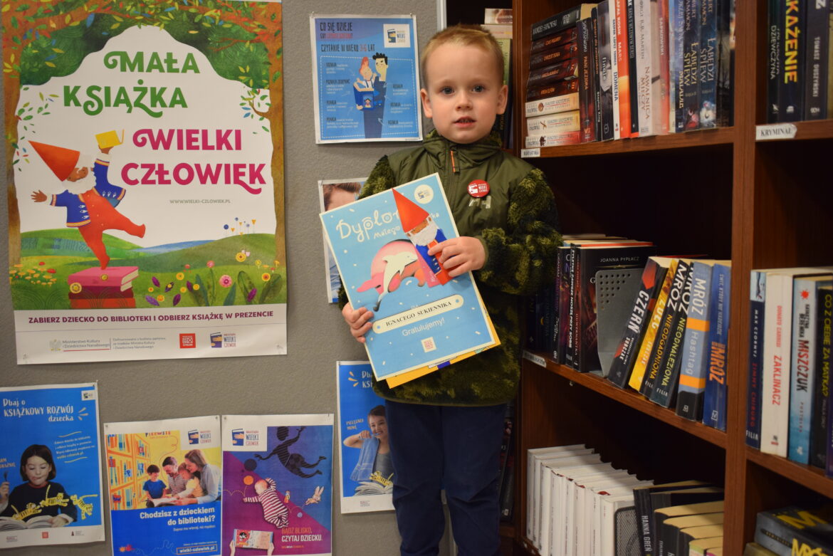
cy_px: 278
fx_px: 868
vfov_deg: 35.5
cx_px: 416
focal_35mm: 38
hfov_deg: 51.3
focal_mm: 25
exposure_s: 1/60
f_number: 4
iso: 900
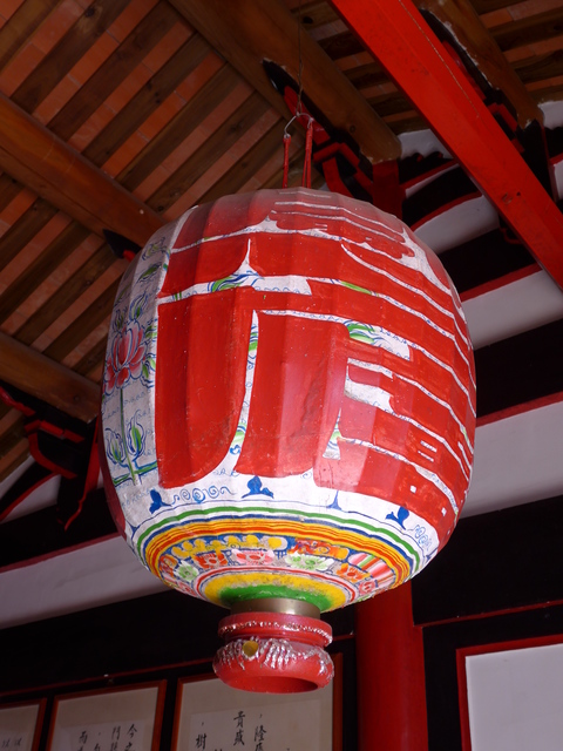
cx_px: 282
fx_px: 846
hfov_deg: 36.8
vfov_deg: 47.9
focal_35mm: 39
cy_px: 376
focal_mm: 8
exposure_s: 1/80
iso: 80
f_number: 2.5
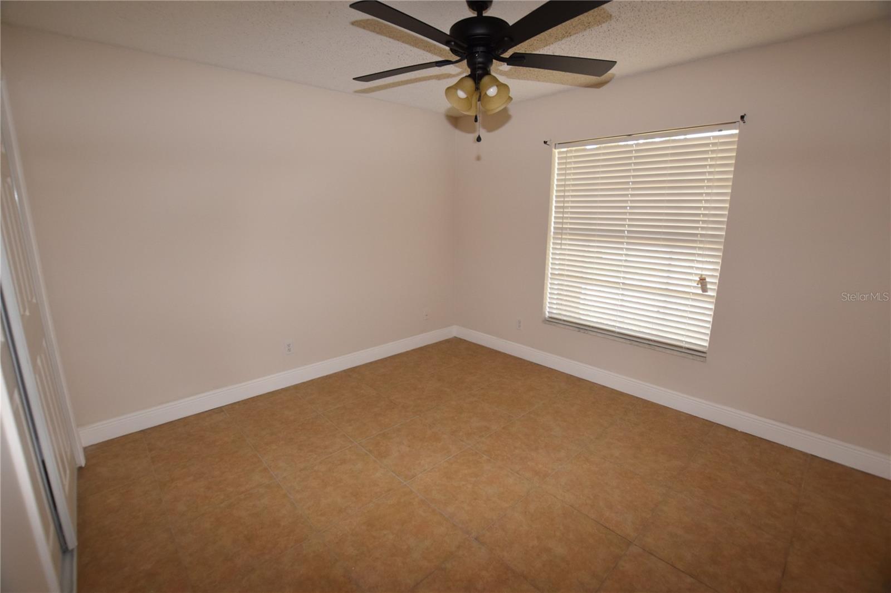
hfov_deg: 100.4
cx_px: 446
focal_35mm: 15
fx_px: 371
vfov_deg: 77.3
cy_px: 296
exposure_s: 1/100
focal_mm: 10
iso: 800
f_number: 5
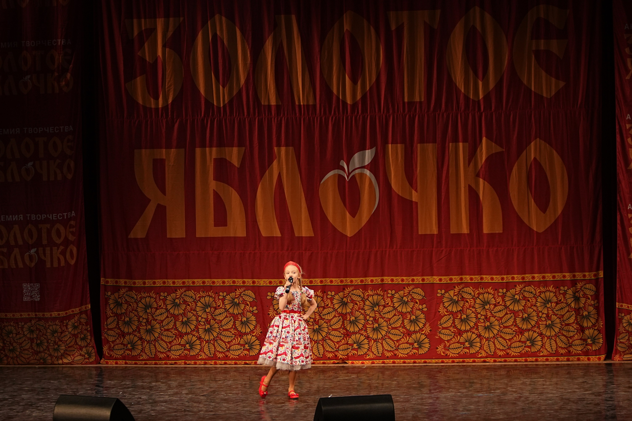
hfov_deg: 19.5
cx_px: 316
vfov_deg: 13.0
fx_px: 1843
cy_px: 210
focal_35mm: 105
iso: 1250
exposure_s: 1/320
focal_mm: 70
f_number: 2.8
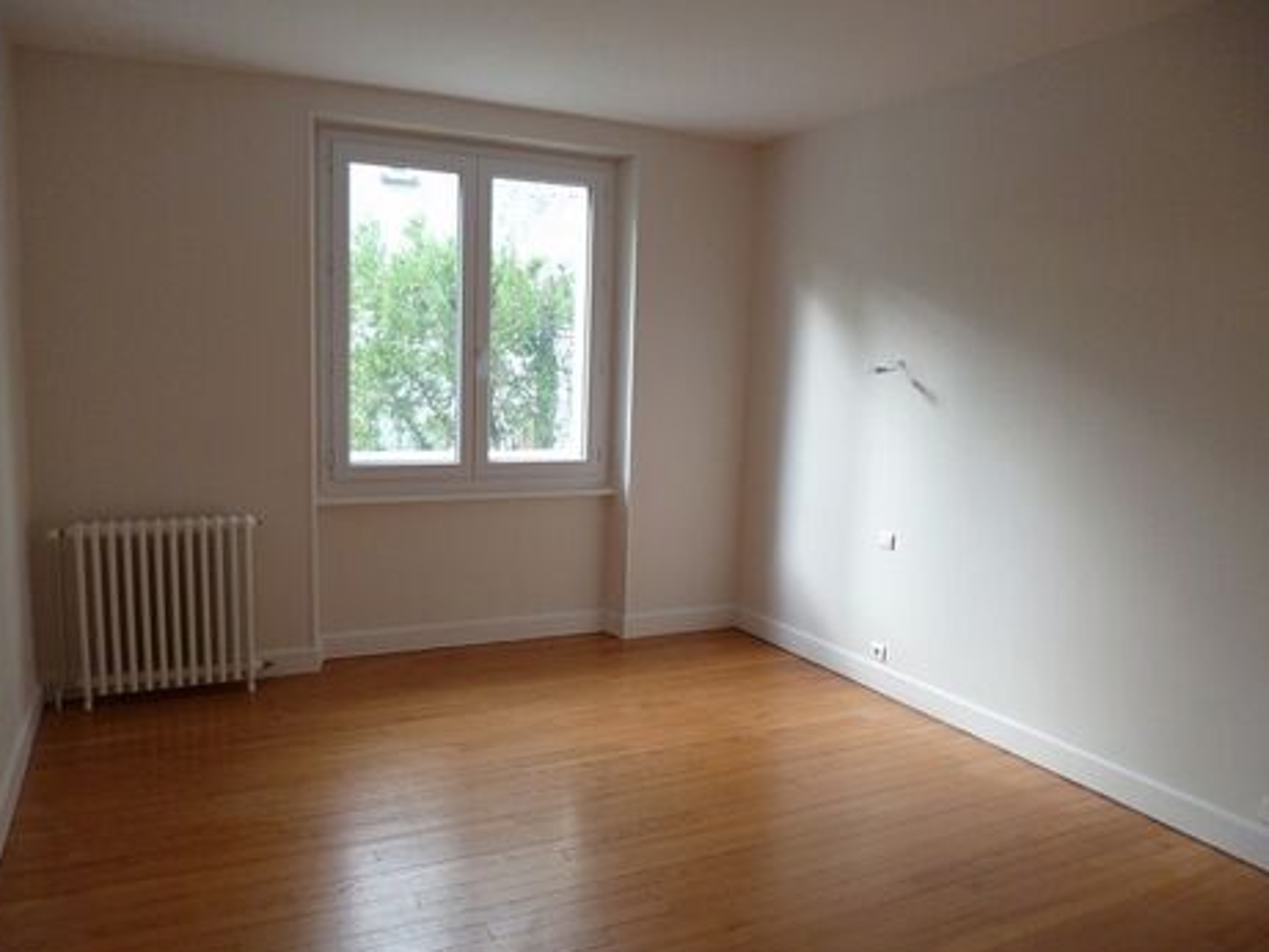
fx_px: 917
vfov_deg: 54.9
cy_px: 473
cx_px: 619
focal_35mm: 25
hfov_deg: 69.4
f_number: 2.5
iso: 250
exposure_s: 1/60
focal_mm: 4.3
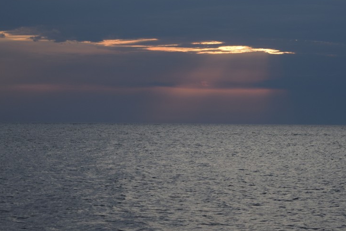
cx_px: 204
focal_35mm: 153
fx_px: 1470
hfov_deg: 13.4
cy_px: 33
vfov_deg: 9.0
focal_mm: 55
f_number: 5.6
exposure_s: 1/640
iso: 200
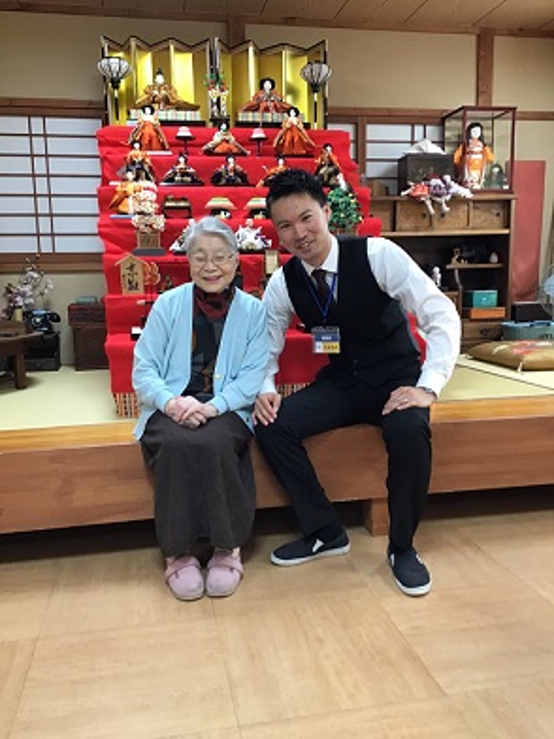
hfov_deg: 45.4
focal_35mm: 31
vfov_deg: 58.4
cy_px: 370
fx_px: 662
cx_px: 277
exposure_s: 1/30
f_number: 2.4
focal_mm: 3.3
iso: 50
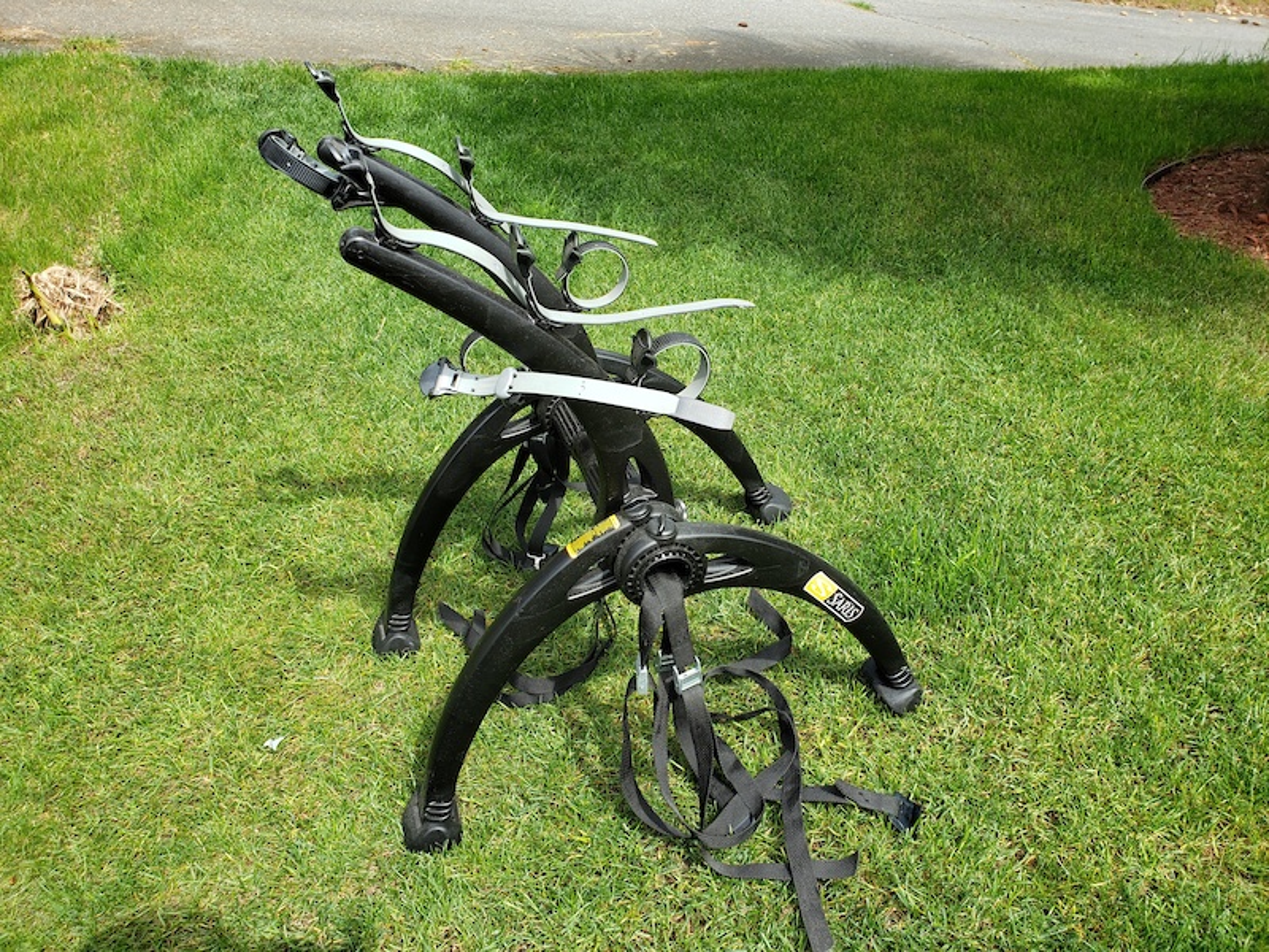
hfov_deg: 67.3
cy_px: 476
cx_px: 634
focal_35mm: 26
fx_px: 953
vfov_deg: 53.1
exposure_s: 1/351
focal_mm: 4.3
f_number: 2.4
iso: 50
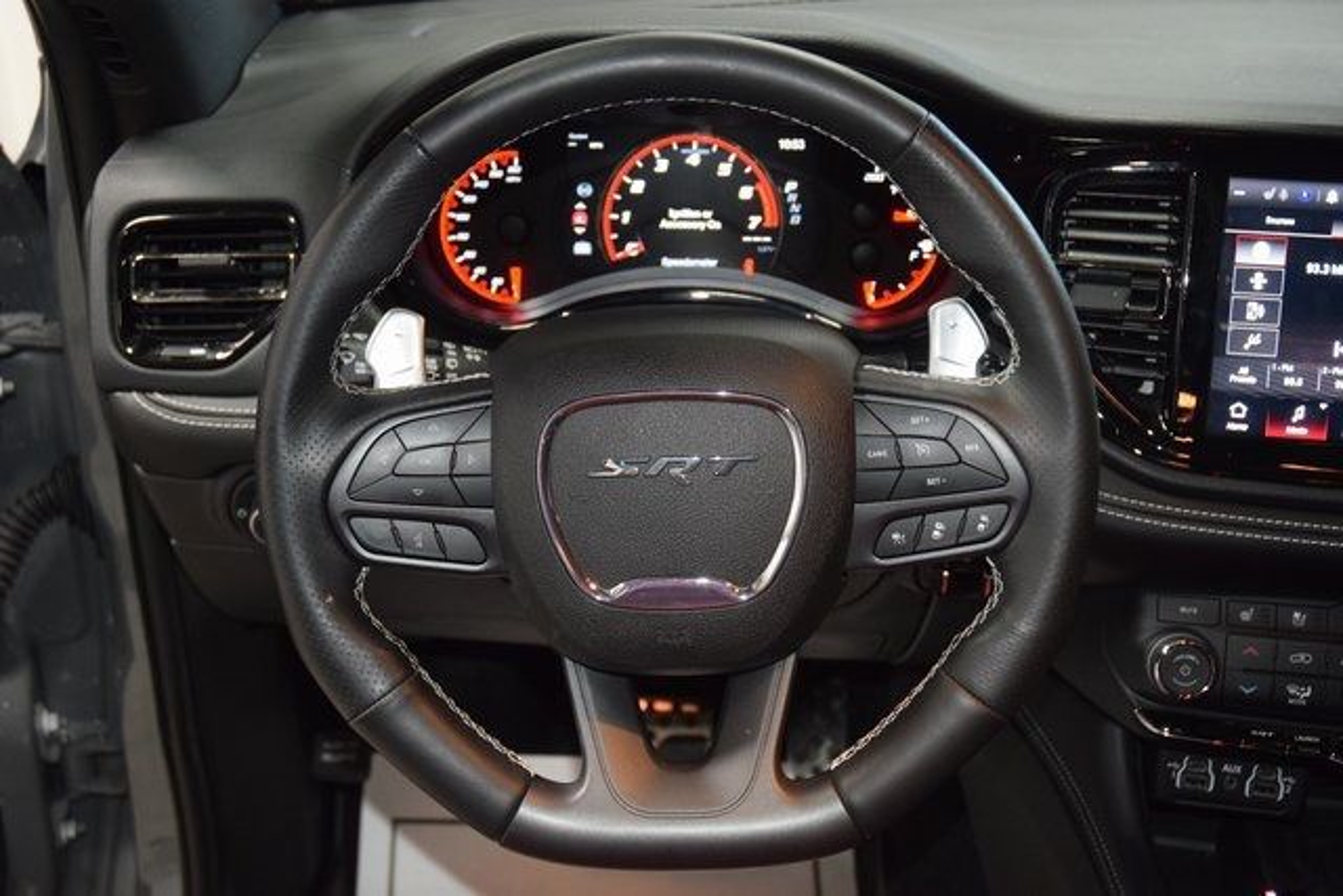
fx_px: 1735
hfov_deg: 42.3
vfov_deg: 29.0
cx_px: 672
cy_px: 448
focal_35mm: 46
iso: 2000
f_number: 4
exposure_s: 1/50
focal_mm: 31
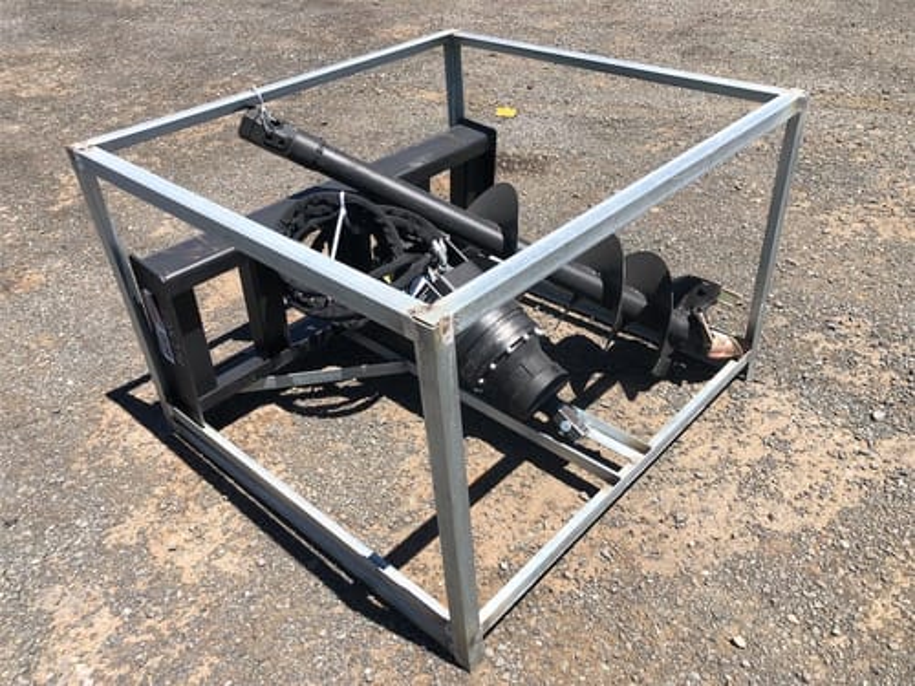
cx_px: 458
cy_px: 343
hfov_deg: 63.4
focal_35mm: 28
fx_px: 740
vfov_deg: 49.7
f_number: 1.8
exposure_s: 1/1600
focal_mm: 3.99
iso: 20
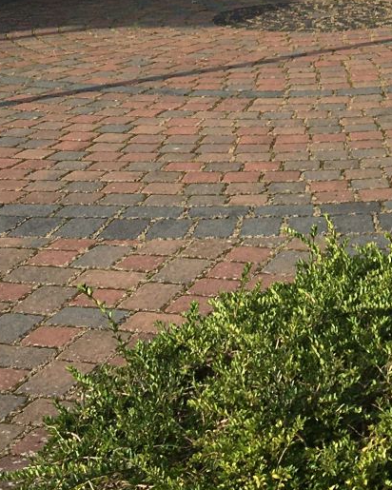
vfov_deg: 16.3
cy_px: -181
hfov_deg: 13.8
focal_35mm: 110
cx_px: 374
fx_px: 1595
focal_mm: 4.15
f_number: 2.2
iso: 25
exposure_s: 1/1326
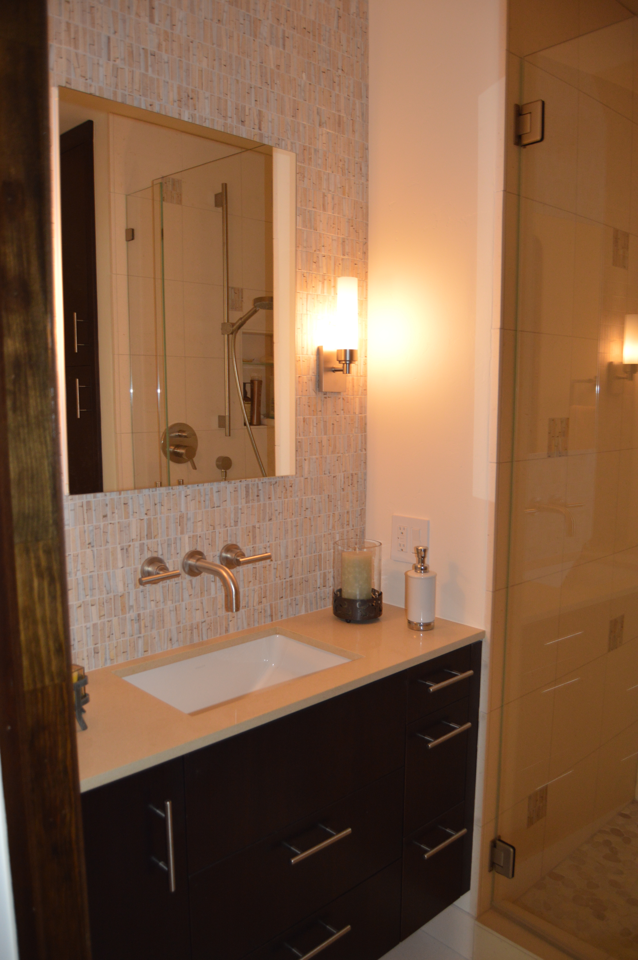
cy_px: 480
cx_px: 319
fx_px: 719
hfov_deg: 47.8
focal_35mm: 27
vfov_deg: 67.4
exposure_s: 1/60
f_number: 3.5
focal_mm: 18
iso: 400
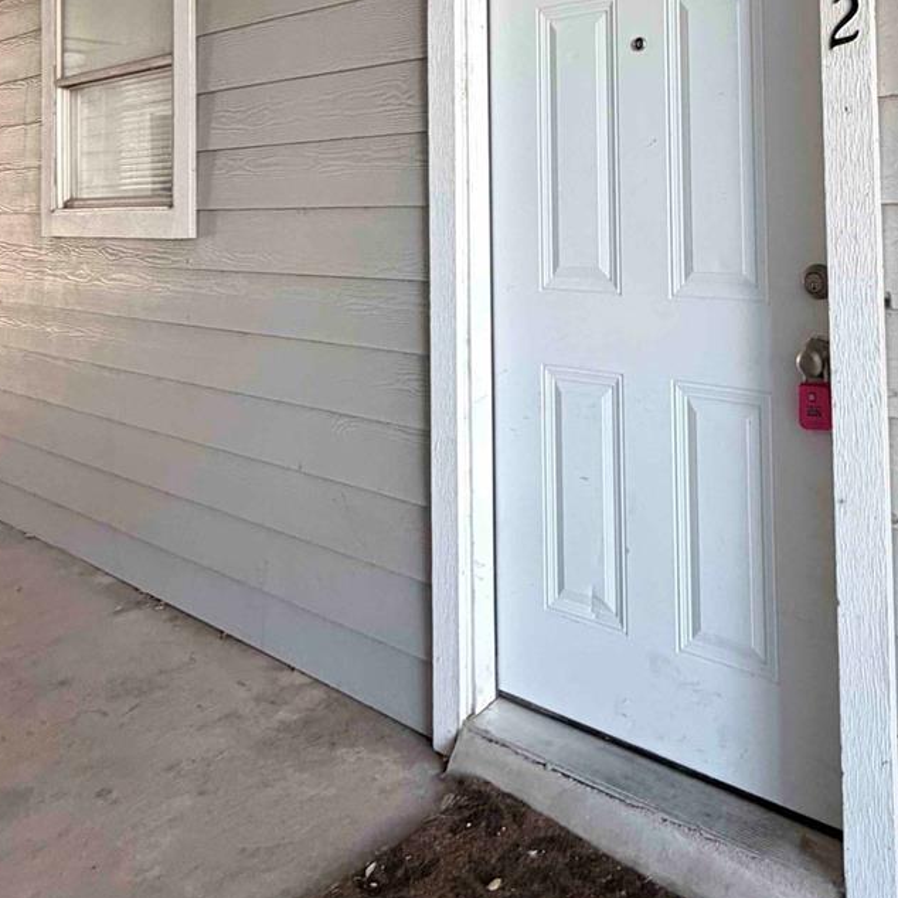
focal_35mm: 30
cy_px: 170
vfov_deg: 50.5
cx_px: 681
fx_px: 880
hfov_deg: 51.6
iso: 320
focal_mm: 2.22
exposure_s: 1/96
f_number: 2.2
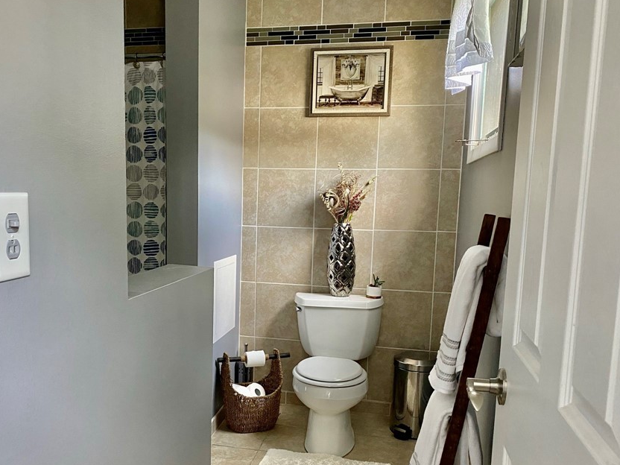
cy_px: 277
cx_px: 257
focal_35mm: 32
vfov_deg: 44.0
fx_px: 573
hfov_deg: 56.5
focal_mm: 4.25
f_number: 1.8
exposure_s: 1/60
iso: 250
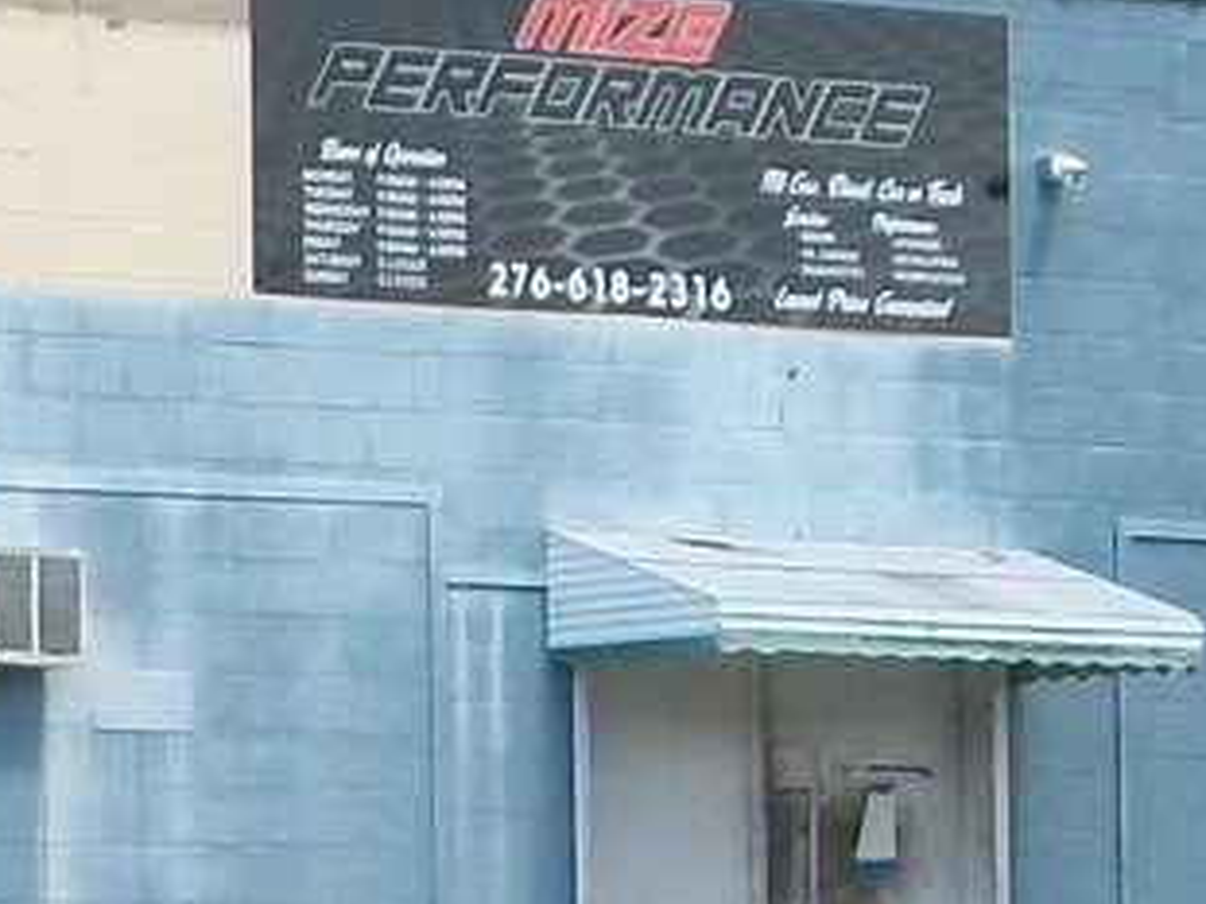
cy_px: 1073
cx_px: -223
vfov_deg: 5.7
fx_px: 8985
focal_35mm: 258
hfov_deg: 7.6
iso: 80
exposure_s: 1/400
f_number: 3.6
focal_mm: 8.8
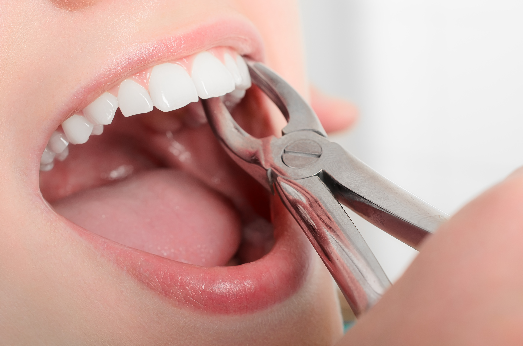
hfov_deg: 31.0
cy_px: 171
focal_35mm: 65
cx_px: 272
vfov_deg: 20.8
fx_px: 942
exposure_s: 1/160
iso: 100
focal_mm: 40
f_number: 9
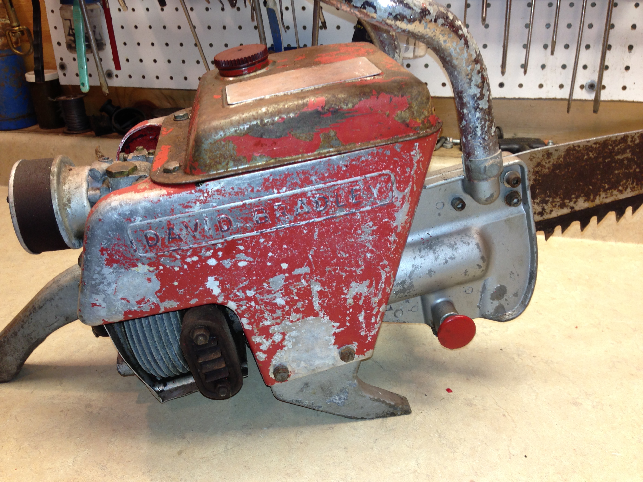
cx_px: 322
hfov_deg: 55.4
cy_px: 241
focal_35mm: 33
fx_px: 613
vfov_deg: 42.9
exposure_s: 1/20
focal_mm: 4.13
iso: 50
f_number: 2.4
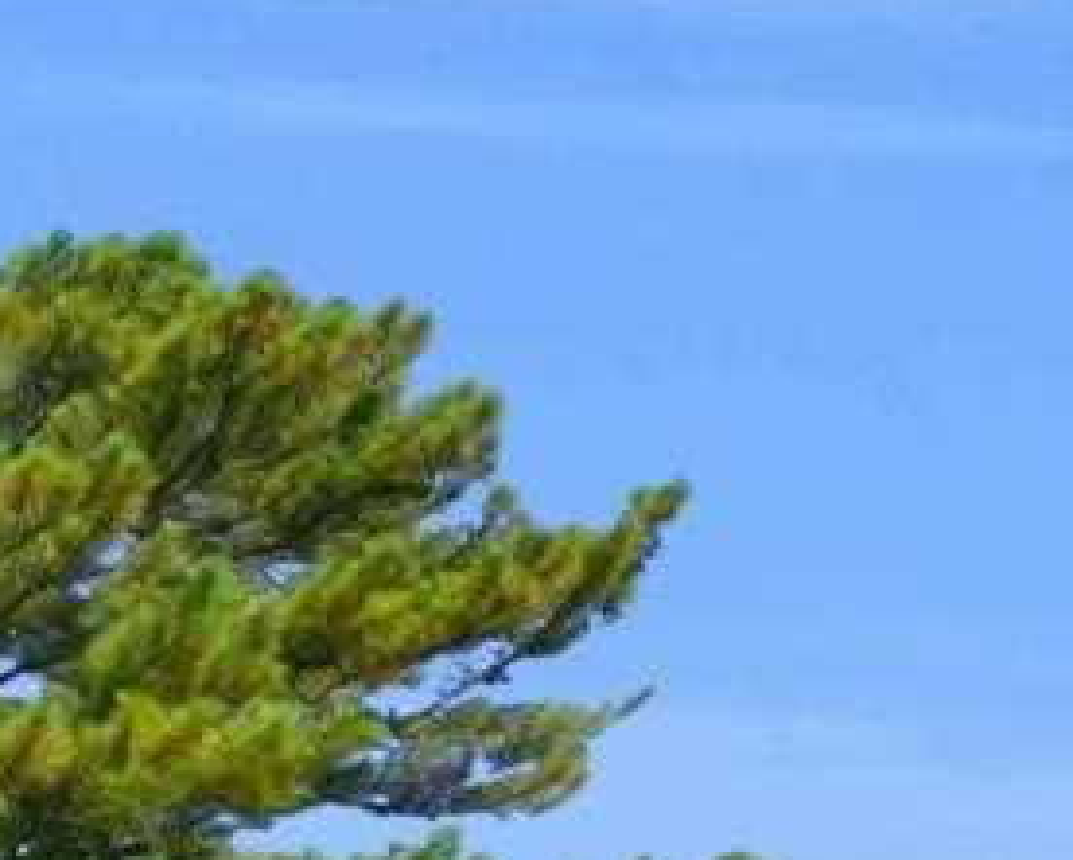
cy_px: 2144
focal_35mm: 178
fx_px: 5655
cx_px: -3616
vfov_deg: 8.0
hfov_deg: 7.1
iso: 200
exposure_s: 1/125
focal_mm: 14
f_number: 9
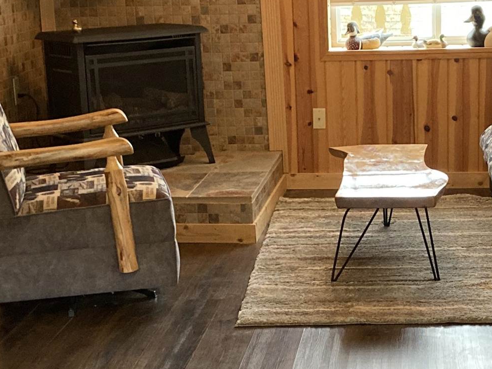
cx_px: 371
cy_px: 241
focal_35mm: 87
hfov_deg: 22.3
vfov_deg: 16.9
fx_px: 1237
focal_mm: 3.99
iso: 250
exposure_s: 1/60
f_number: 1.8
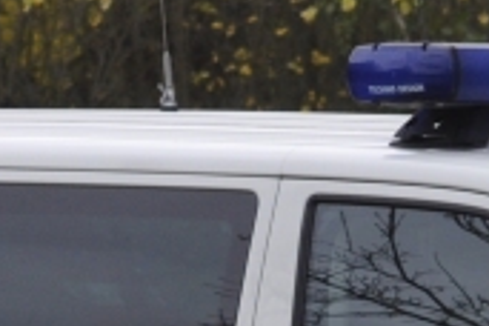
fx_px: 8340
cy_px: 583
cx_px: 458
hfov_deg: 3.4
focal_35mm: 614
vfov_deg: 2.2
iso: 500
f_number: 5.6
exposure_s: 1/500
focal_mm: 78
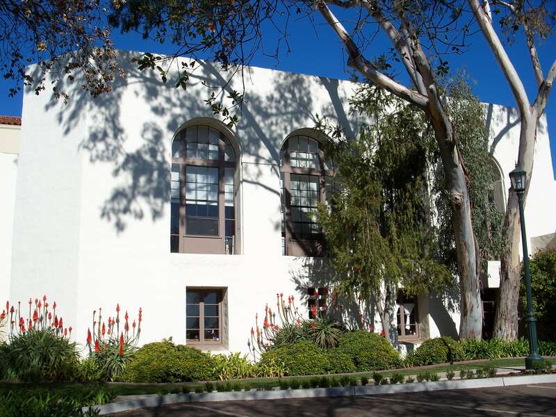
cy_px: 208
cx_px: 278
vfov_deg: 38.7
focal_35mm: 37
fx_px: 594
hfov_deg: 50.1
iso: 64
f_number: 4
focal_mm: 7.8
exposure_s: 1/800
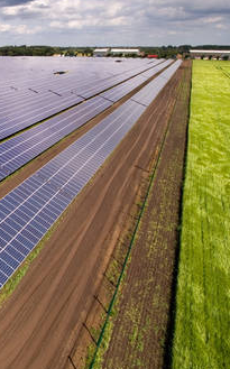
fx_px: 271
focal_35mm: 27
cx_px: -82
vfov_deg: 68.3
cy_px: 170
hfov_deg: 32.2
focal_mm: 10
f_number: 9
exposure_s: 1/180
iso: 100
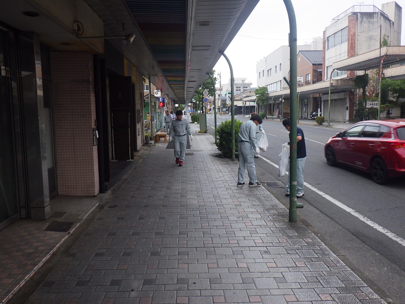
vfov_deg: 49.7
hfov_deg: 63.4
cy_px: 152
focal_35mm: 28
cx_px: 202
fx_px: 328
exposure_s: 1/160
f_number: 3.5
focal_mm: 5
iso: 250
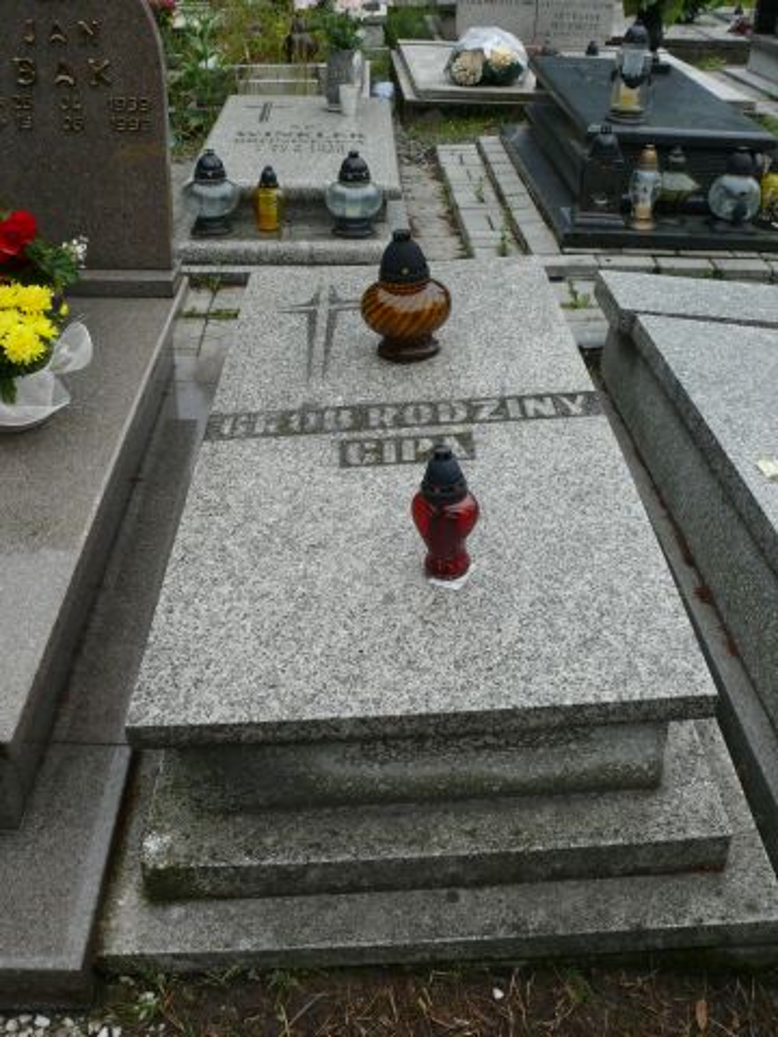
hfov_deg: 40.7
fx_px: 1049
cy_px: 518
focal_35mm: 35
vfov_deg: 52.6
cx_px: 389
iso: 100
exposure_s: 1/125
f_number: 4
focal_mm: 7.4
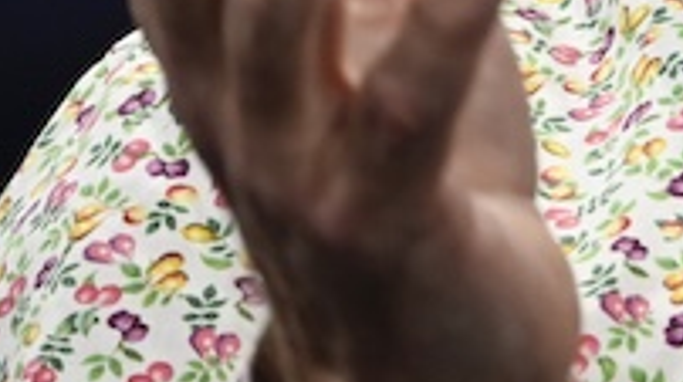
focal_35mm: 2494
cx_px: 1836
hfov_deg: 0.9
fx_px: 45108
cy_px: -538
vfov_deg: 0.5
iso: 1600
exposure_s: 1/320
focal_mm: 400
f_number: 4.5
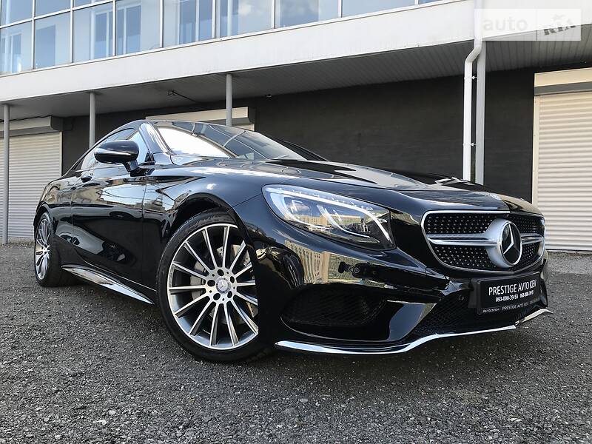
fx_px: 479
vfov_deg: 49.7
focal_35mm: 28
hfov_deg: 63.4
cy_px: 222
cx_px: 296
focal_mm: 4
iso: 20
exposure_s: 1/337
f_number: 1.8
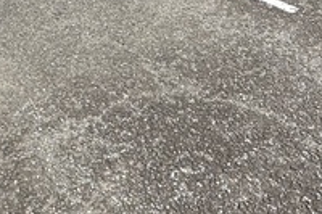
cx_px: 103
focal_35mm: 51
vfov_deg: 25.1
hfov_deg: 38.4
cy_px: -4
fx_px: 456
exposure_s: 1/1435
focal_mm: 2.22
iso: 50
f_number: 2.2
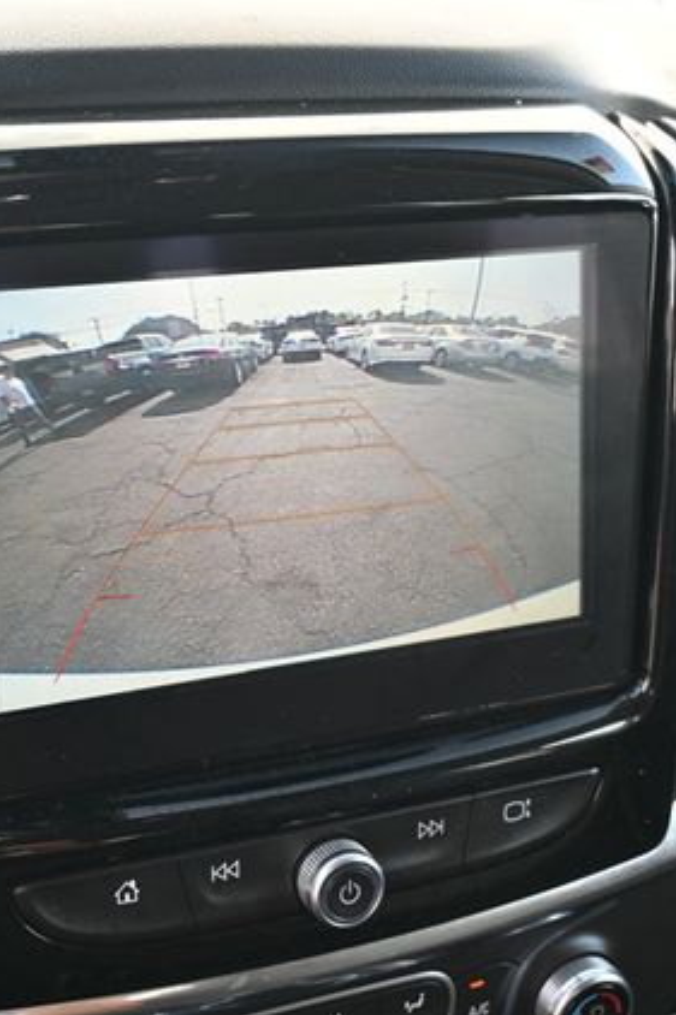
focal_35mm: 48
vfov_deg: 41.3
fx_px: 1346
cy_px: 505
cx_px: 219
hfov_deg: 28.0
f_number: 4
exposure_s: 1/160
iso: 400
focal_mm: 21
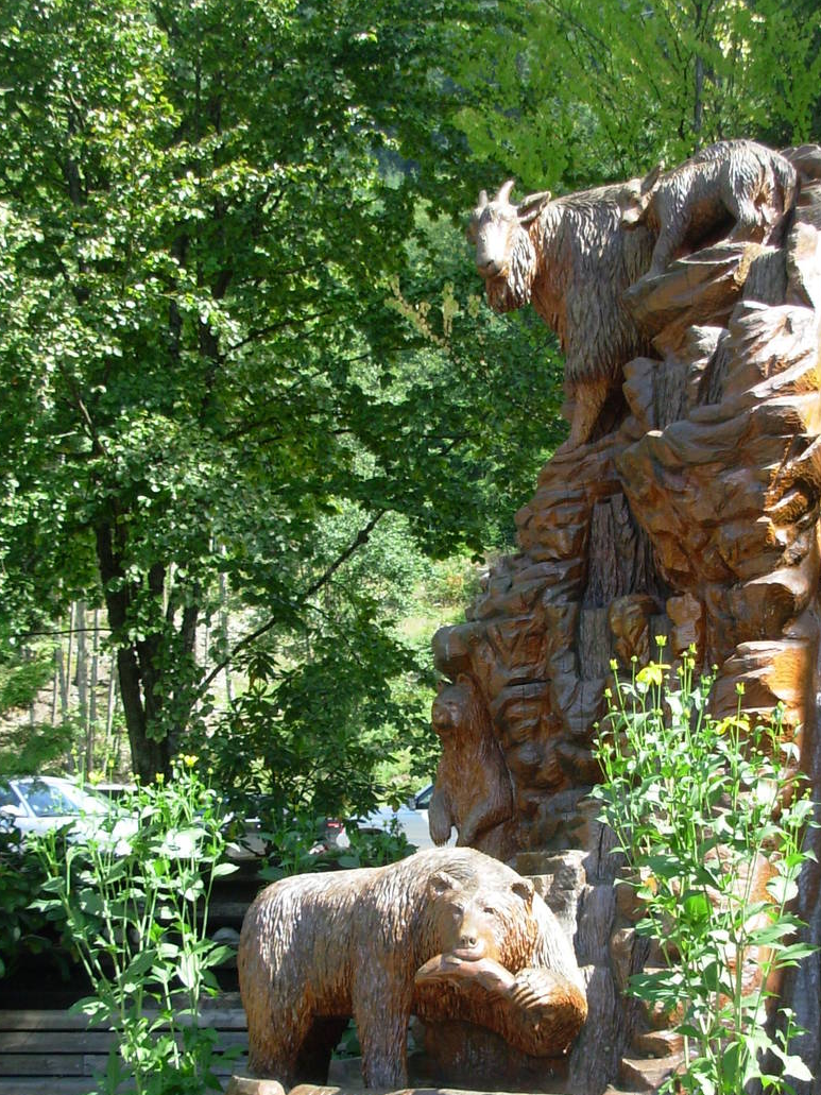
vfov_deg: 32.4
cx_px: 537
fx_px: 1866
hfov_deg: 24.7
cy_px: 754
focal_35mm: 59
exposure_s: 1/215
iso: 50
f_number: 2.9
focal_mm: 6.3
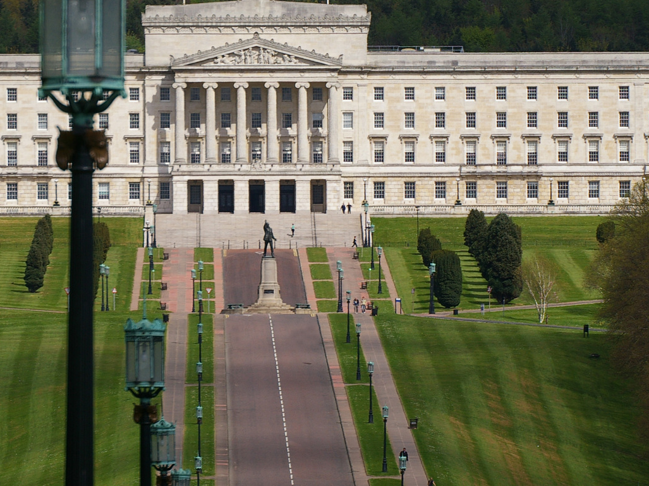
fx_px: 8417
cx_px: 206
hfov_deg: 4.4
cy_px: 211
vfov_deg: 3.3
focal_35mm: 449
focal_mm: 200
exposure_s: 1/750
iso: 200
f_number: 9.5
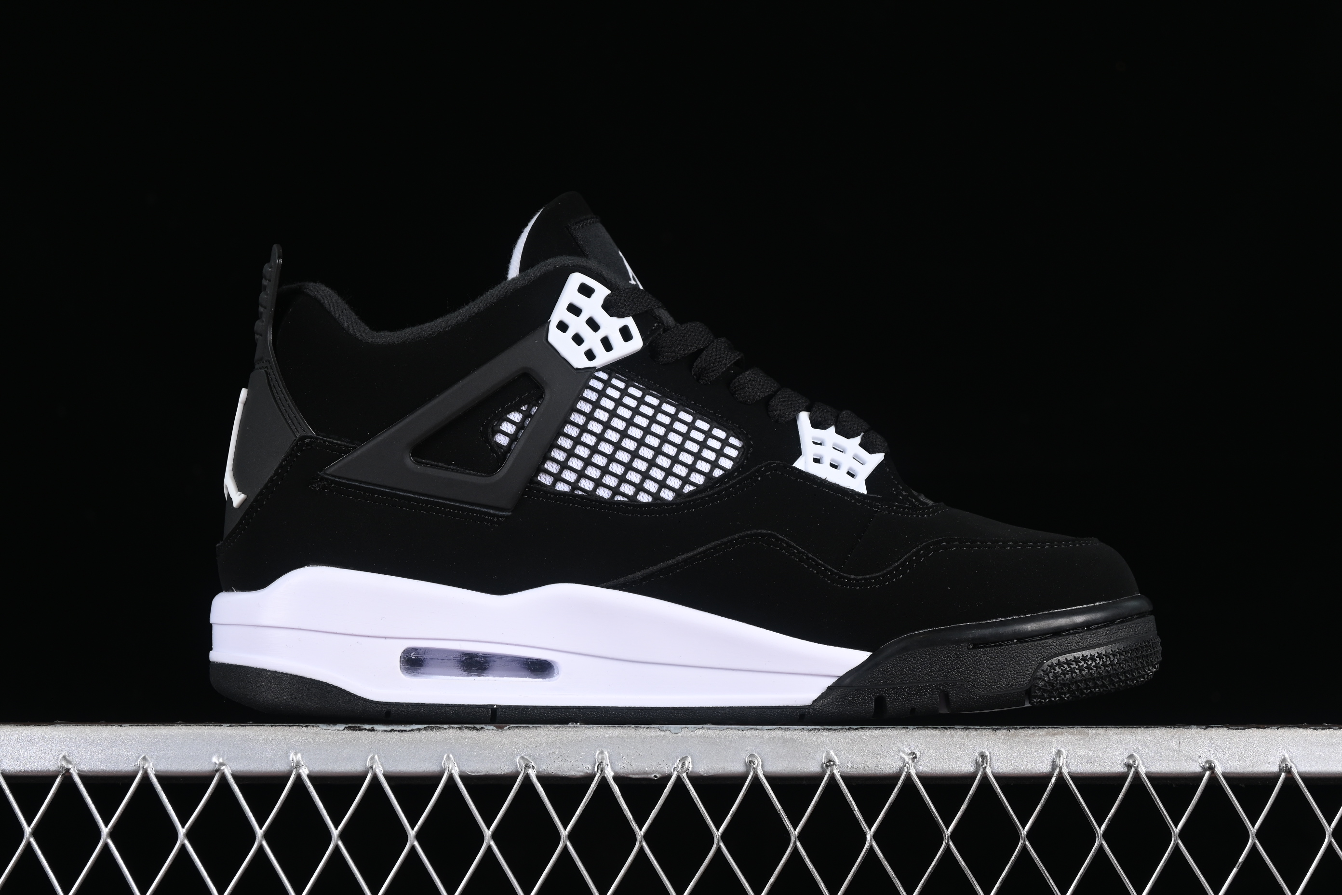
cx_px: 671
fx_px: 2796
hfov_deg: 27.0
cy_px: 448
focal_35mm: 75
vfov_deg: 18.2
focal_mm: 50
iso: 160
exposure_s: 1/50
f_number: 6.3
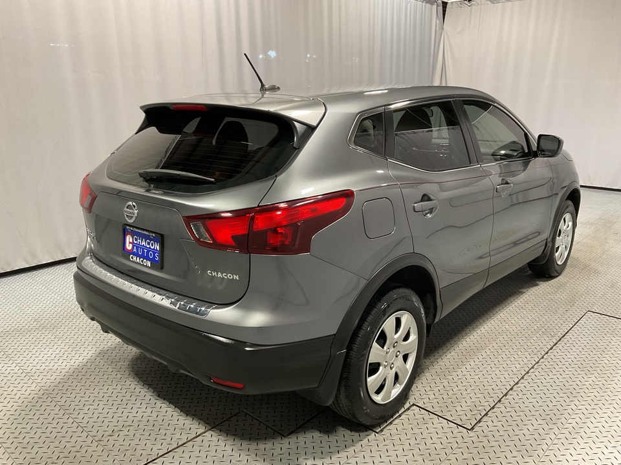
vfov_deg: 48.2
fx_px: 520
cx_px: 310
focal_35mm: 29
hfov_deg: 61.7
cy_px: 232
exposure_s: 1/50
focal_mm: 3
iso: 64
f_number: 1.8
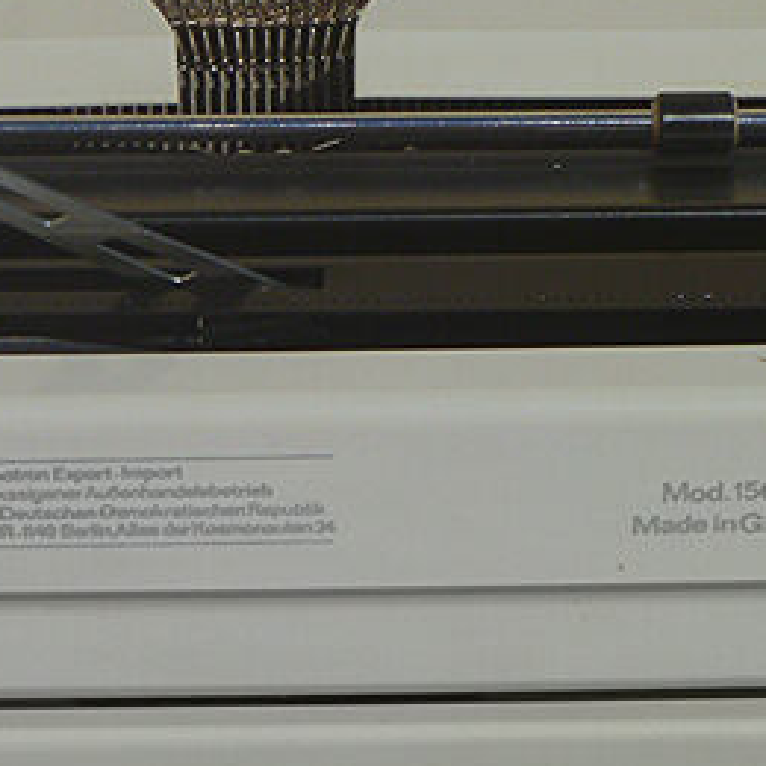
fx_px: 5107
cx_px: 215
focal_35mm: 204
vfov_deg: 8.6
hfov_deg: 8.6
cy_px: 445
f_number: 13
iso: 80
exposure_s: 1/250
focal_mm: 13.3
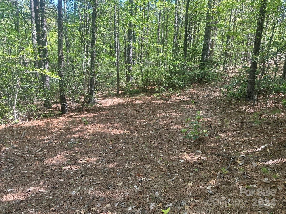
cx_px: 143
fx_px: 198
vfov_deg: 56.8
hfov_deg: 71.6
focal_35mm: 24
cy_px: 107
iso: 64
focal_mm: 6.86
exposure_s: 1/207
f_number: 1.78
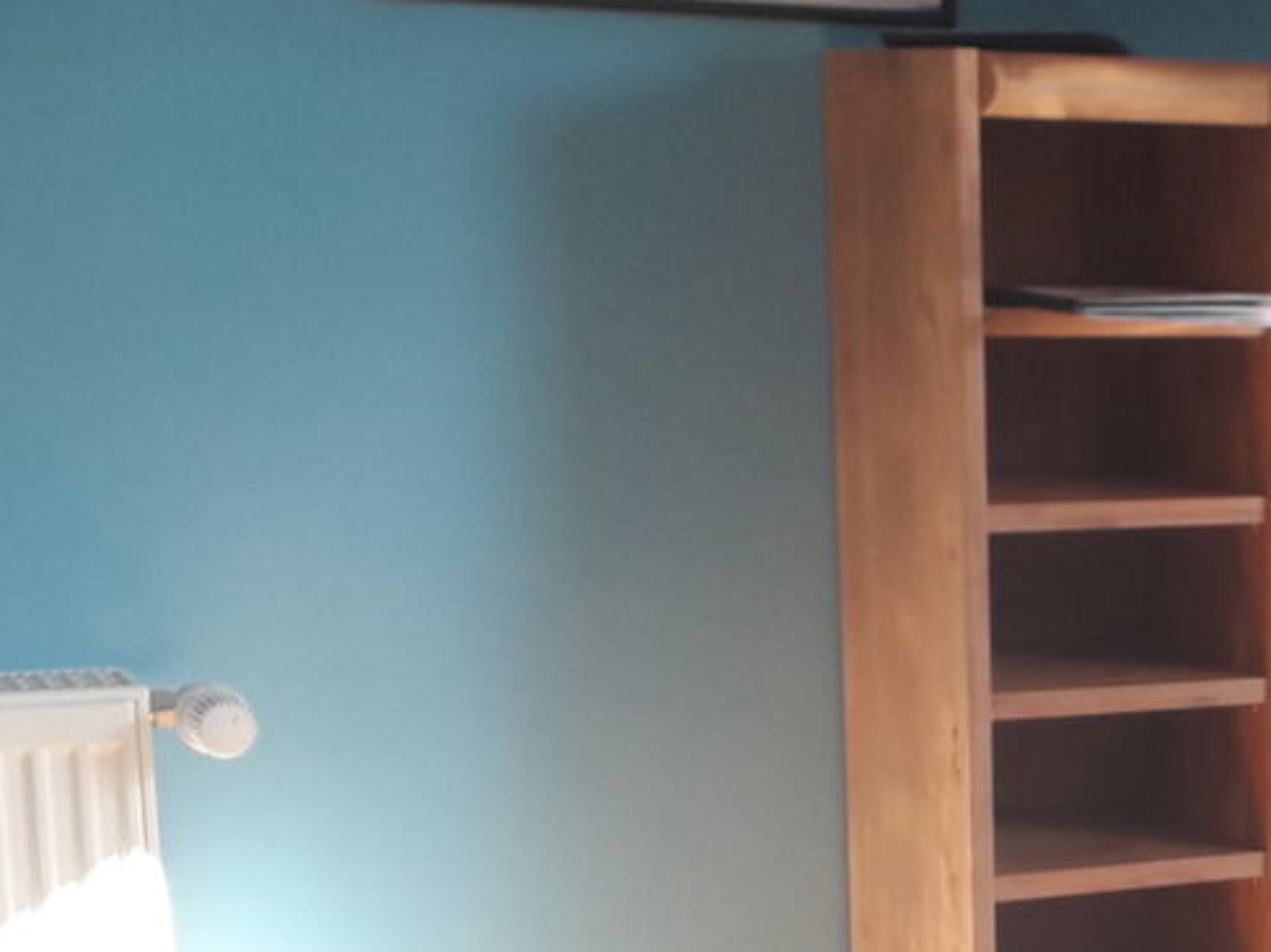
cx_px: 1561
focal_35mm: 88
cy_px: 960
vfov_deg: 16.4
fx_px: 3230
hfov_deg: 20.7
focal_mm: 3.6
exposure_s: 1/100
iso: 50
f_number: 1.9
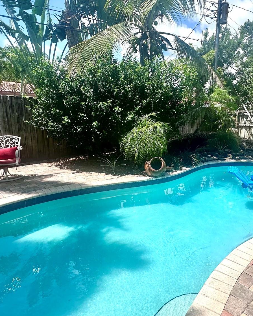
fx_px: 234
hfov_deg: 55.3
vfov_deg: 68.1
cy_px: 158
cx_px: 175
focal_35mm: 25
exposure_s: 1/1618
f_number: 2.2
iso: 50
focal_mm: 2.22
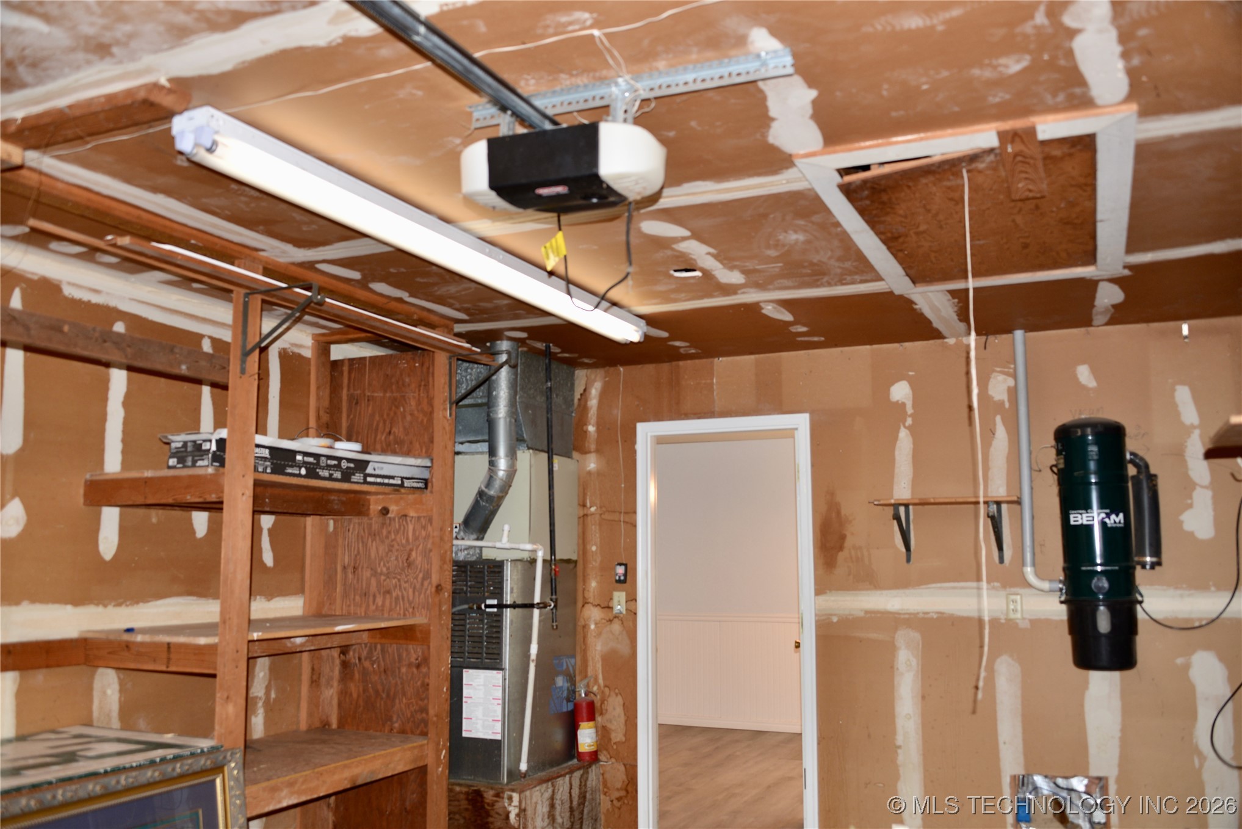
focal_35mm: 32
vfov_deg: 41.1
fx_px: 1104
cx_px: 621
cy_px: 414
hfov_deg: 58.7
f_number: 3.8
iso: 320
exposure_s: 1/60
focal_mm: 32
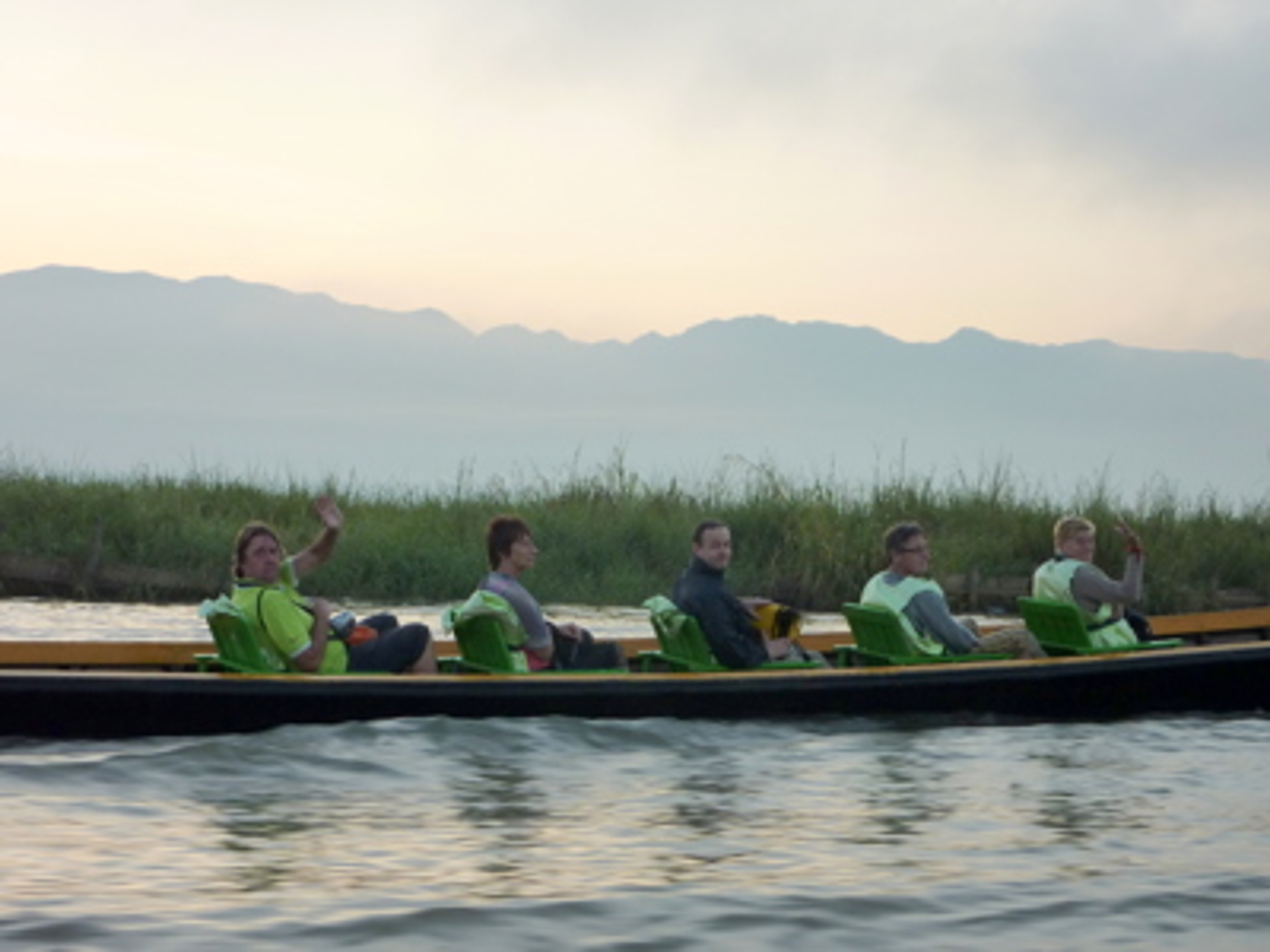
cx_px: 635
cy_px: 476
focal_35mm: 63
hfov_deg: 30.7
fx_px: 2311
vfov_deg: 23.3
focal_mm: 10.3
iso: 125
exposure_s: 1/100
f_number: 4
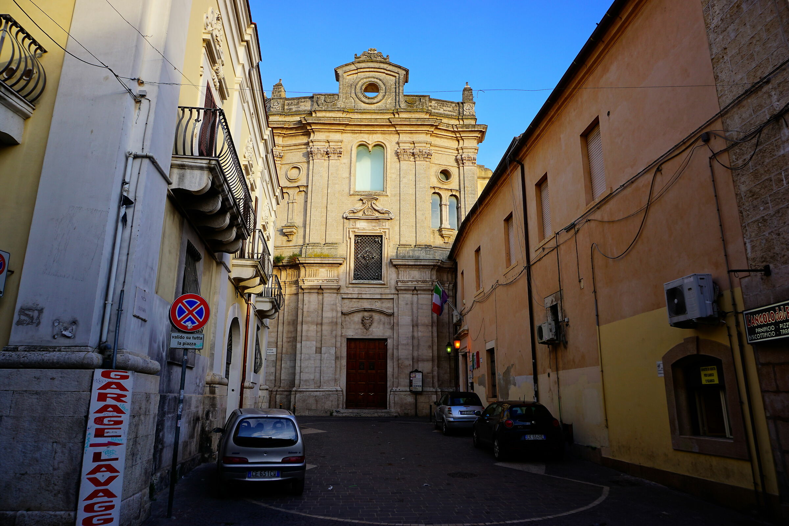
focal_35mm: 24
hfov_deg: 73.7
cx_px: 394
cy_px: 263
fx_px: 526
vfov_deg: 53.1
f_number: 7.1
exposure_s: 1/100
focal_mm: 16
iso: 100
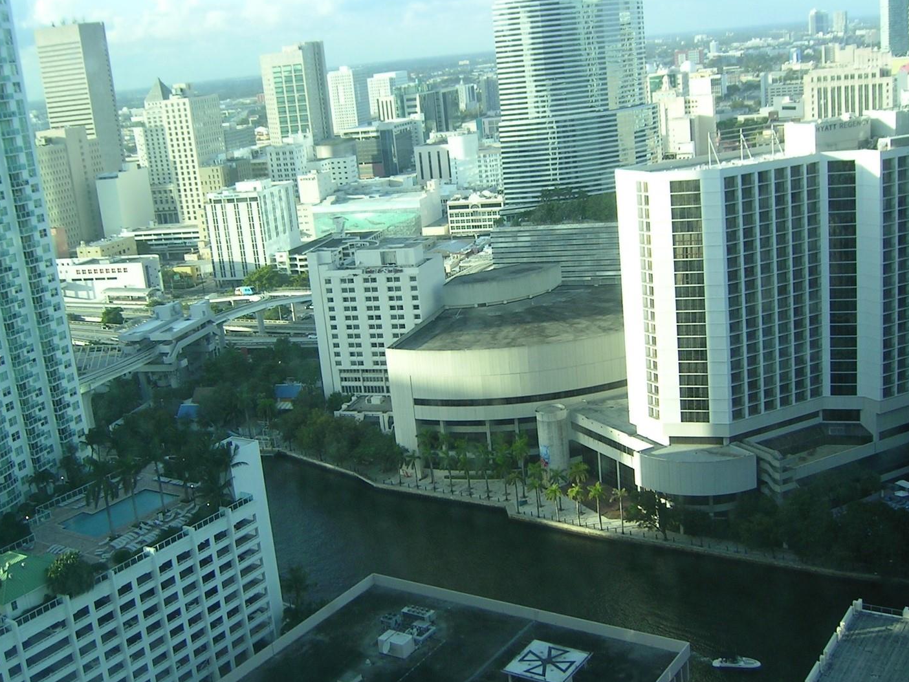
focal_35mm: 41
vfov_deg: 35.1
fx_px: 1077
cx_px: 417
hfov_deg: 45.7
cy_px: 361
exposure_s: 1/233
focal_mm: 5.6
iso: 50
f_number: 2.8
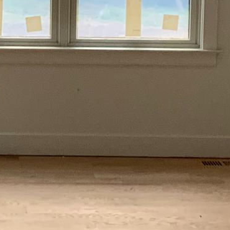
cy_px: 4
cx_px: -6
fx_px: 1067
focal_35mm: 142
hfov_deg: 12.1
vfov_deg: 12.2
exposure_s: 1/60
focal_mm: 3
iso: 125
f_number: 1.8
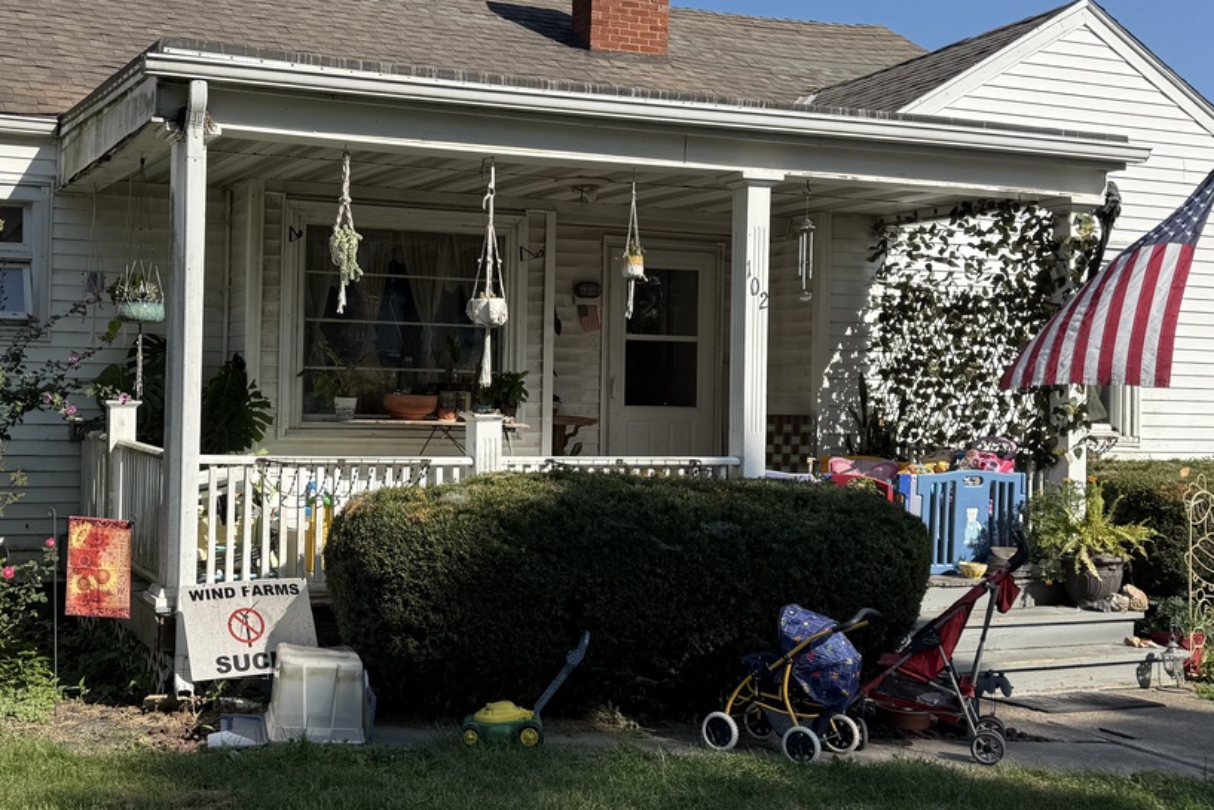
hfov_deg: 43.9
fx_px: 1484
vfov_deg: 30.5
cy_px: 340
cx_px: 404
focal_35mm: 44
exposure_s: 1/4405
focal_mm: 6.76
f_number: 1.78
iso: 80
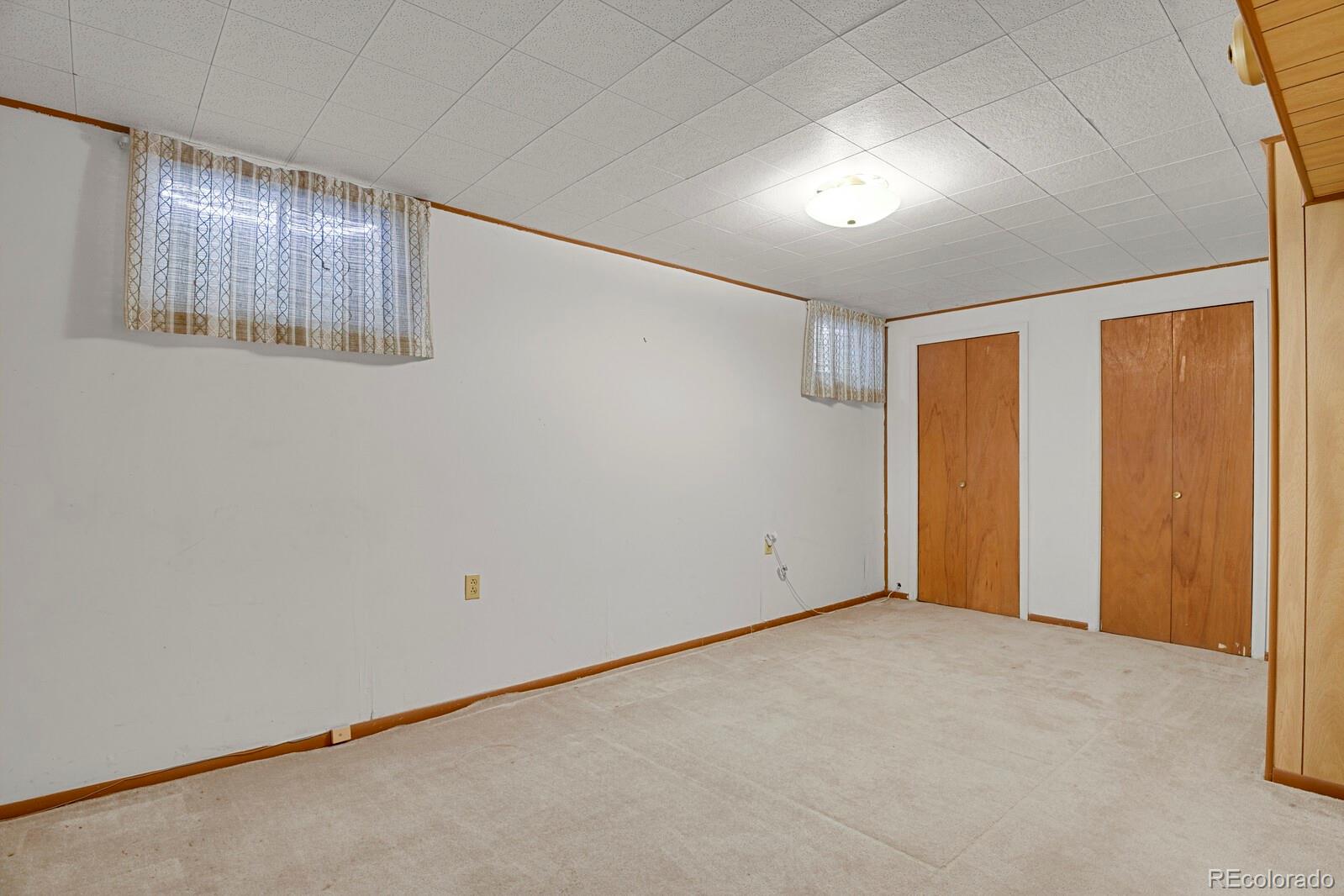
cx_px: 672
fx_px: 635
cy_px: 448
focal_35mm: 17
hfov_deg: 93.3
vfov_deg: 70.4
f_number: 8
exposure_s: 13
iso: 250
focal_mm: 17
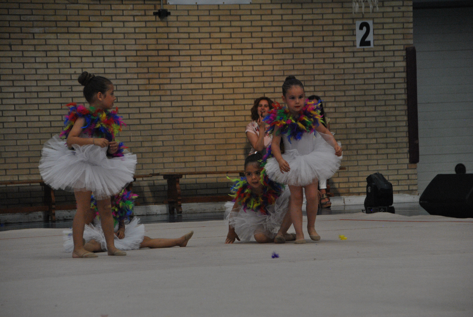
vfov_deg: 7.5
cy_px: 158
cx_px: 236
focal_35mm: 183
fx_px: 2407
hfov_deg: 11.2
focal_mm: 122
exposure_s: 1/320
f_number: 5.6
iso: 800
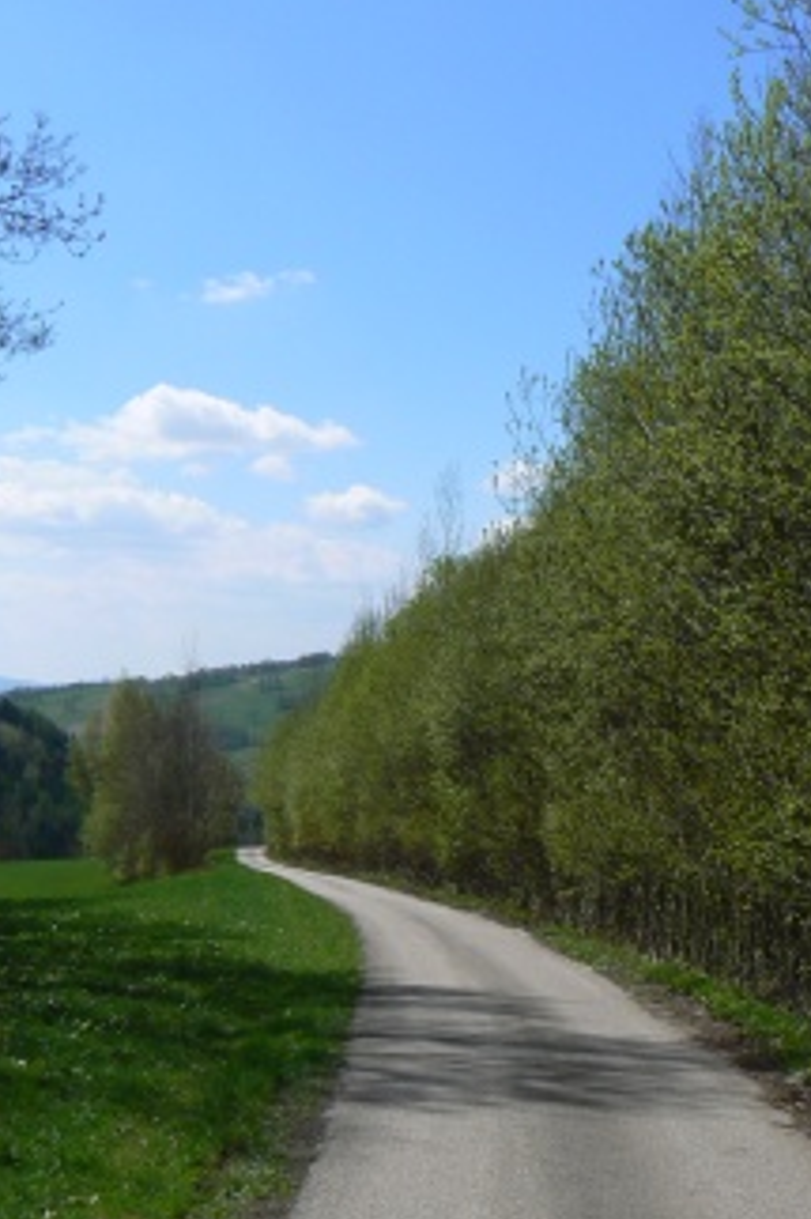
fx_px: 1962
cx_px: 268
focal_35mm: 58
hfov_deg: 23.2
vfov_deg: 34.5
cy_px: 636
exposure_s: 1/500
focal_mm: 6
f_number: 8
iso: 80
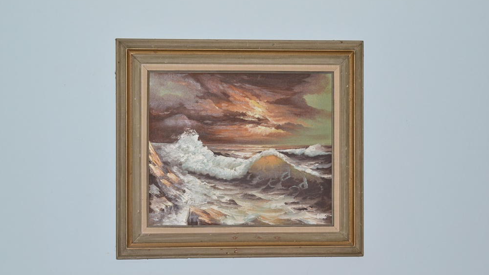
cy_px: 157
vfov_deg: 19.1
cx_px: 244
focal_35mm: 63
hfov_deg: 33.3
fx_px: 817
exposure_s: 1/60
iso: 180
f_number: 8
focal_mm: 40
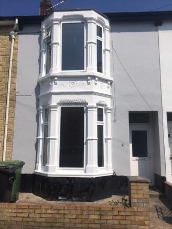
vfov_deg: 61.6
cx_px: 86
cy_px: 114
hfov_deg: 48.2
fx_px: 192
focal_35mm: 29
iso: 25
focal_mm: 4.15
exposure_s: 1/4274
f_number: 2.2
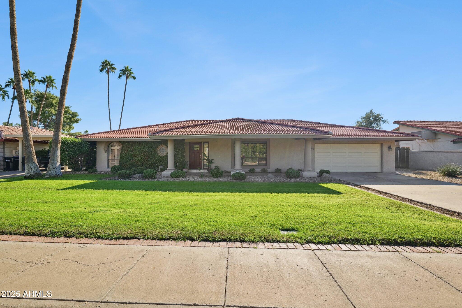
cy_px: 154
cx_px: 231
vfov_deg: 77.3
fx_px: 192
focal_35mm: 15
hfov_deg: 100.4
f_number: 8
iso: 400
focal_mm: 15
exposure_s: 1/1000
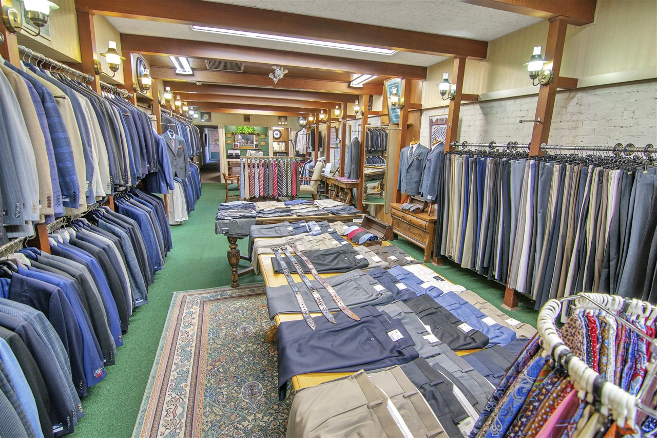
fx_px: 301
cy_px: 219
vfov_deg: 72.0
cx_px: 328
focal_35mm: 16
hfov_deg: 95.0
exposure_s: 1/13
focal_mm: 11
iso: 400
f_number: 5.6
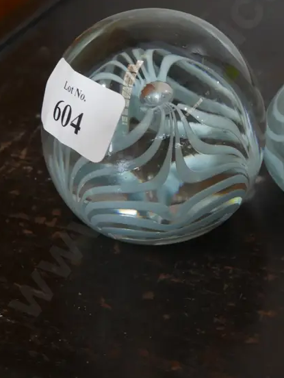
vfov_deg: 21.5
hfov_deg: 16.5
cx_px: 229
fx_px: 972
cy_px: 35
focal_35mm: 89
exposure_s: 1/60
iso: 640
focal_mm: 24
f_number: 5.2
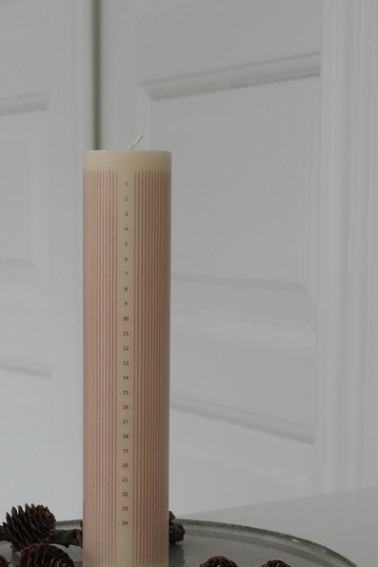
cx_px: 122
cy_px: 270
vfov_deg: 41.1
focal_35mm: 48
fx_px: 756
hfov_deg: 27.9
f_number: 3.5
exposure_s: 1/50
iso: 400
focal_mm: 22
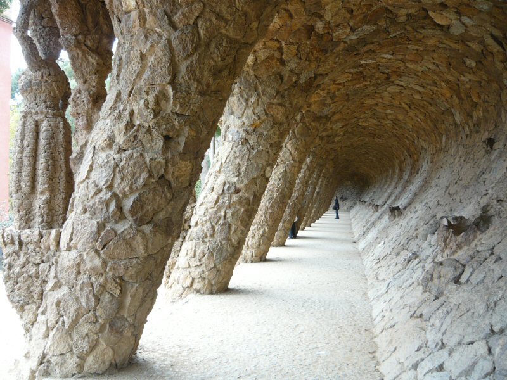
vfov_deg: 42.9
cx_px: 254
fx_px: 483
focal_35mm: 33
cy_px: 190
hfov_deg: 55.4
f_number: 2.8
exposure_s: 1/60
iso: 100
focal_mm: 5.5
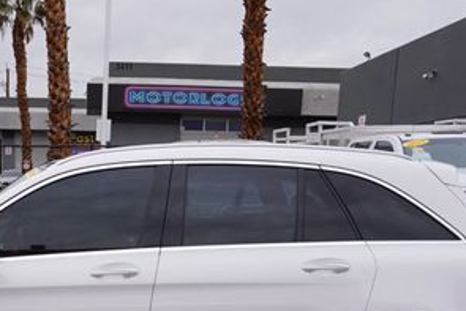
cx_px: 96
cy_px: 314
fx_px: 673
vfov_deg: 24.8
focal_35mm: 52
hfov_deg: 36.9
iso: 100
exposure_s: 1/80
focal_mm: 16
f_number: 10
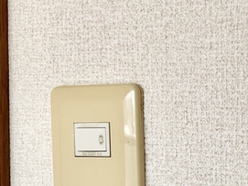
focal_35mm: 75
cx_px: 259
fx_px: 537
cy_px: 134
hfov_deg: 24.6
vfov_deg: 19.5
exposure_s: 1/120
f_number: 1.8
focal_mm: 3
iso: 20
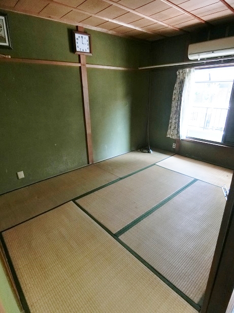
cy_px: 156
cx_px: 117
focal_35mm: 19
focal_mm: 4.06
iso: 500
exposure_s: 1/60
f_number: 2.7
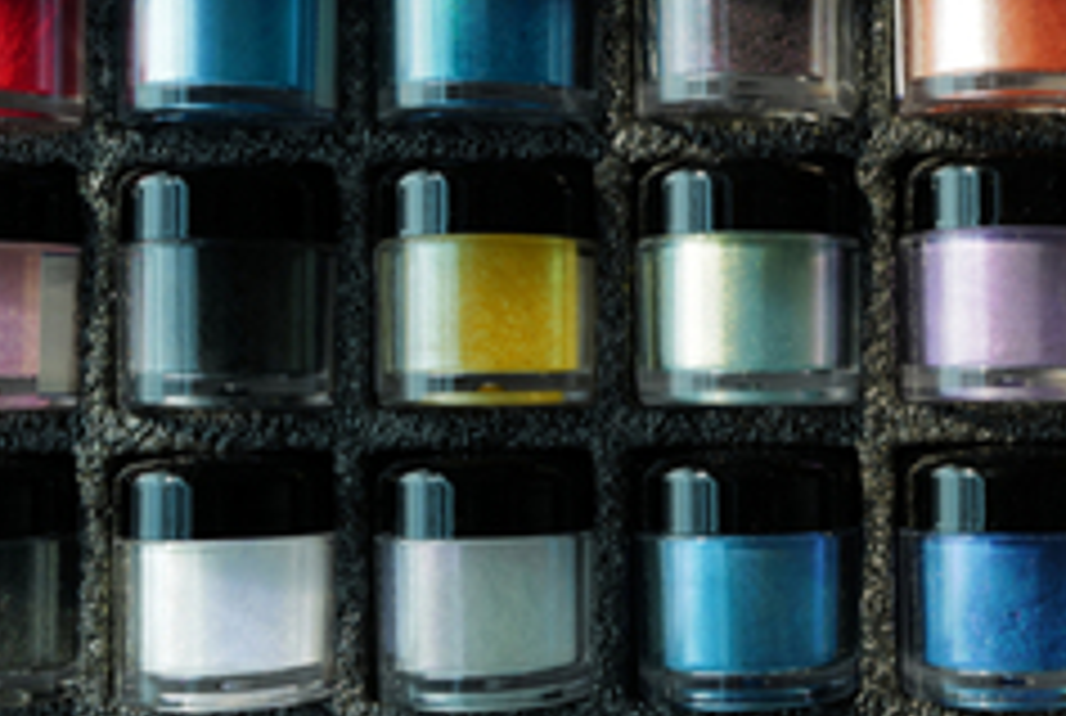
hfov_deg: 32.7
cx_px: 886
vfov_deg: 23.1
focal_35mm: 59
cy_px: 338
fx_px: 1750
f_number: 5.6
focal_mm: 28
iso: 100
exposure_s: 1/125
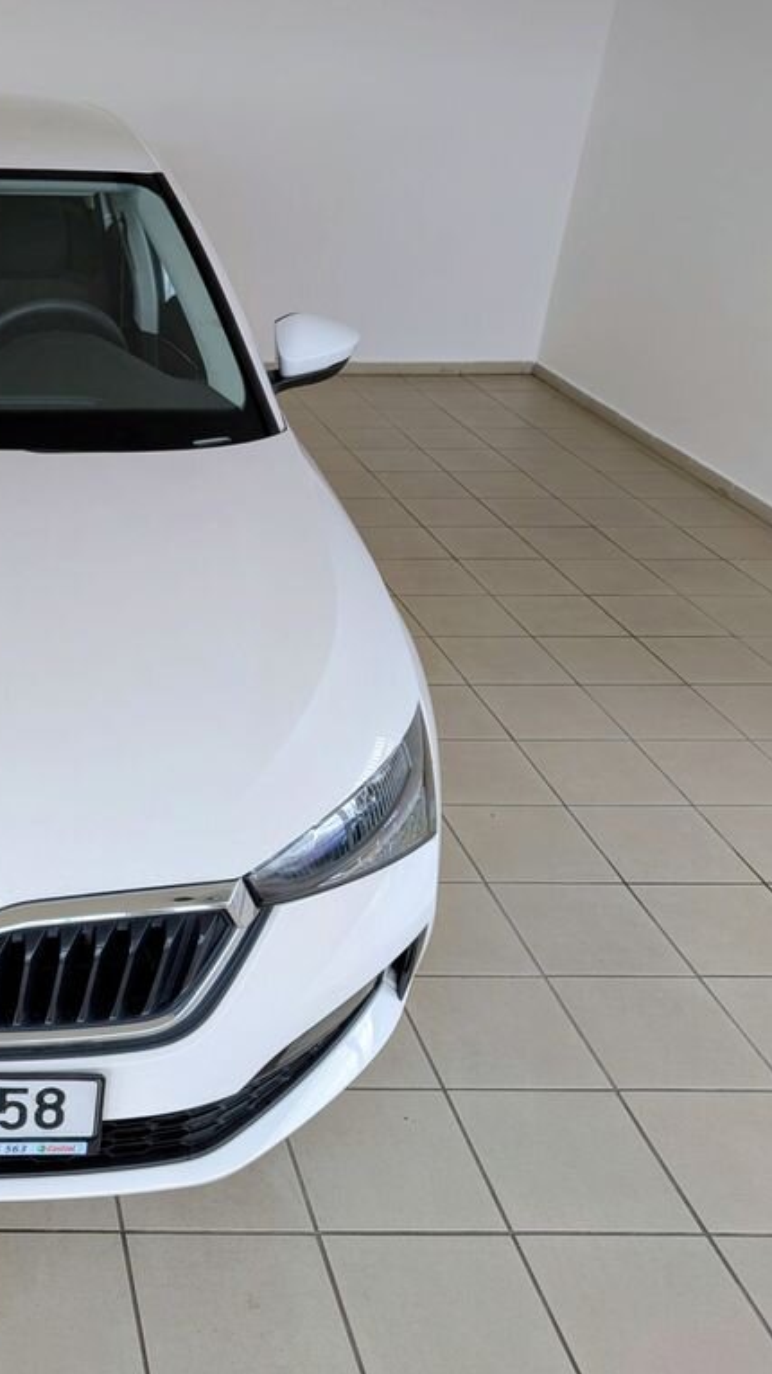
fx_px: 1274
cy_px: 686
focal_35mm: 35
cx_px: -113
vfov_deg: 56.6
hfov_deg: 29.7
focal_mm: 4.53
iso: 34
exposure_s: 1/60
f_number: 1.7
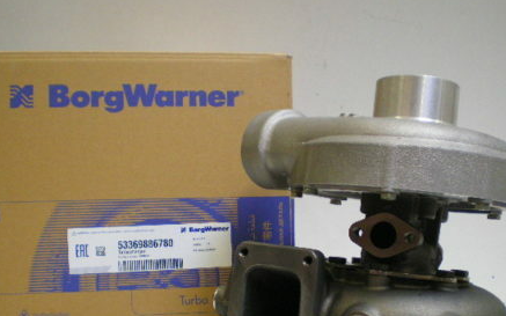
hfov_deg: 42.7
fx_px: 648
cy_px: 217
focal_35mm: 47
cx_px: 255
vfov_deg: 27.2
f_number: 3.1
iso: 400
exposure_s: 1/13
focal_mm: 6.3
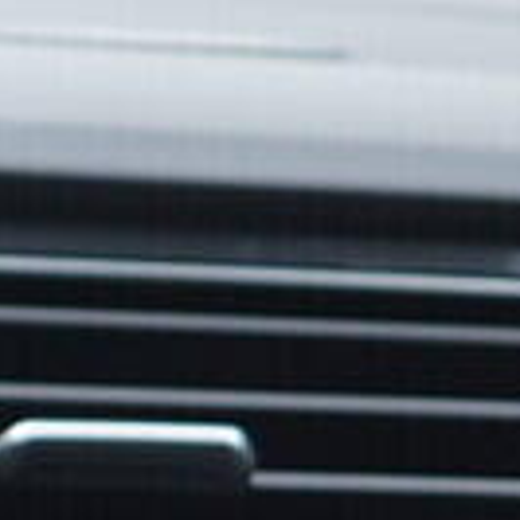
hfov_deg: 4.8
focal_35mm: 332
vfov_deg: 5.2
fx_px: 5642
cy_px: 903
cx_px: -1580
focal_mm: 24
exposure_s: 1/40
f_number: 2.8
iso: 160
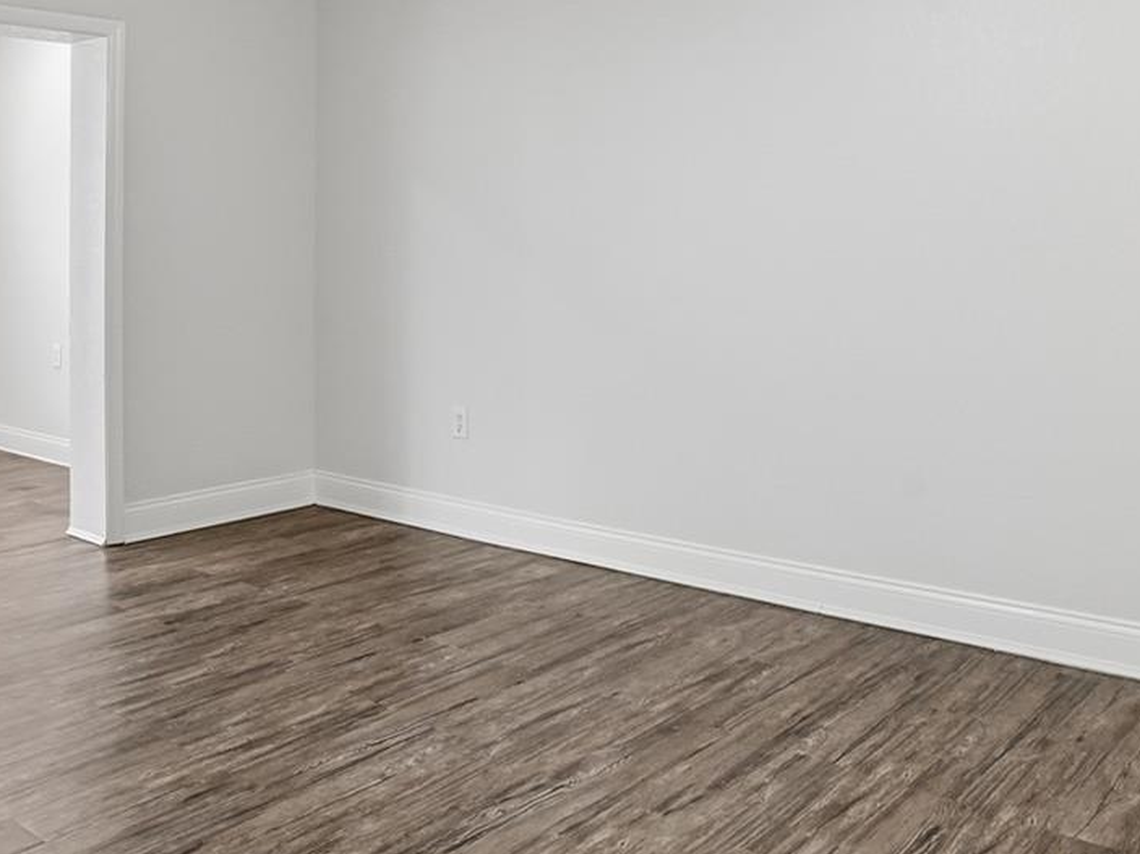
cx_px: 579
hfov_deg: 52.6
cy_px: 252
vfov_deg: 39.9
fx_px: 1152
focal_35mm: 35
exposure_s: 1/125
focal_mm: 16
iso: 1600
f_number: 9
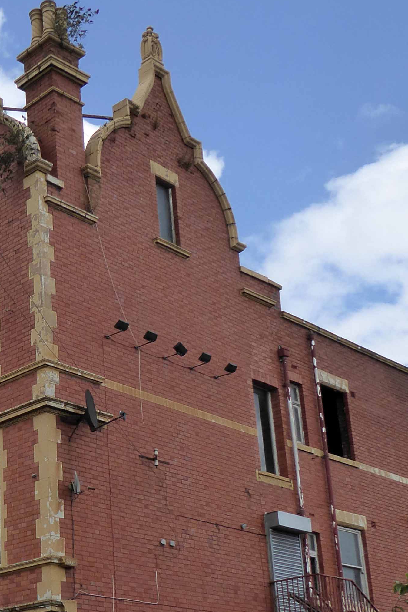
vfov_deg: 31.6
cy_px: 418
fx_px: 1071
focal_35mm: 63
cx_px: 7
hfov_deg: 20.9
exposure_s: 1/640
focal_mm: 4.3
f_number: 4
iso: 200
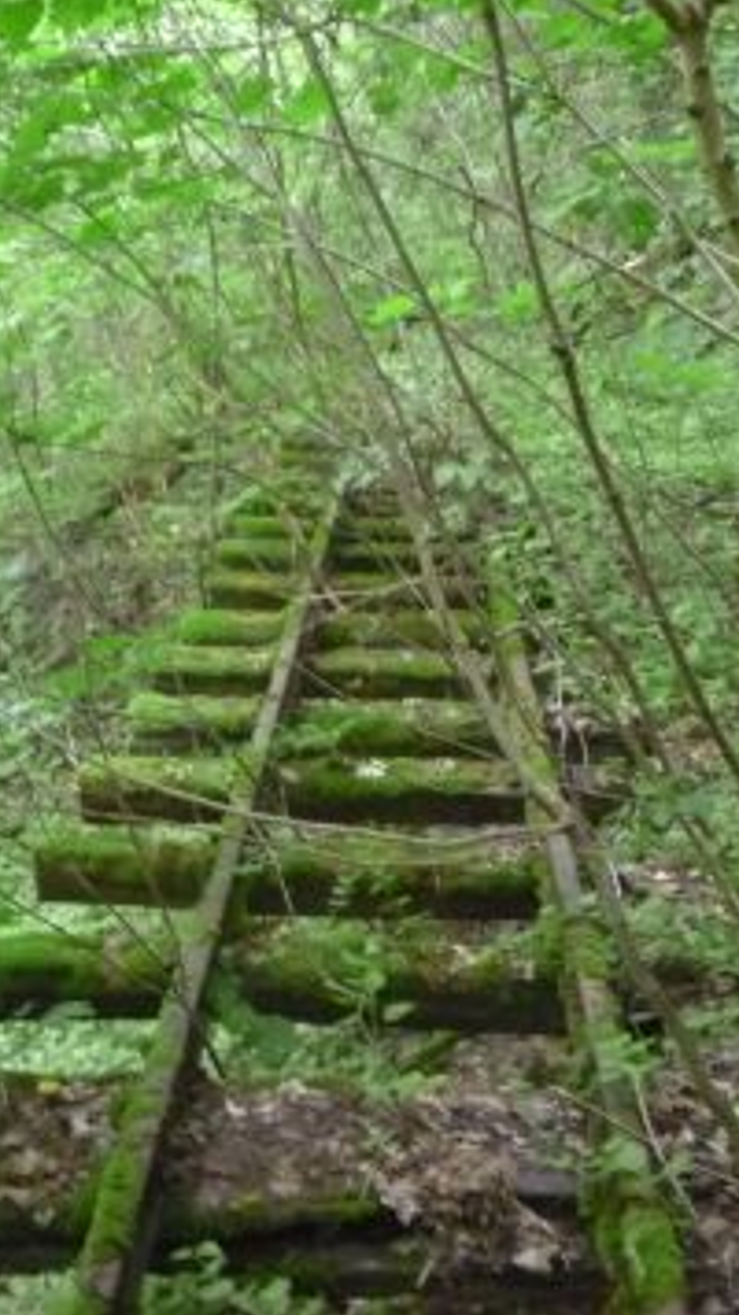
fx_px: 1639
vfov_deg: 43.7
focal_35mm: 47
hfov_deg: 25.4
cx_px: 340
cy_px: 654
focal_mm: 5.2
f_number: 3.3
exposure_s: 1/40
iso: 800
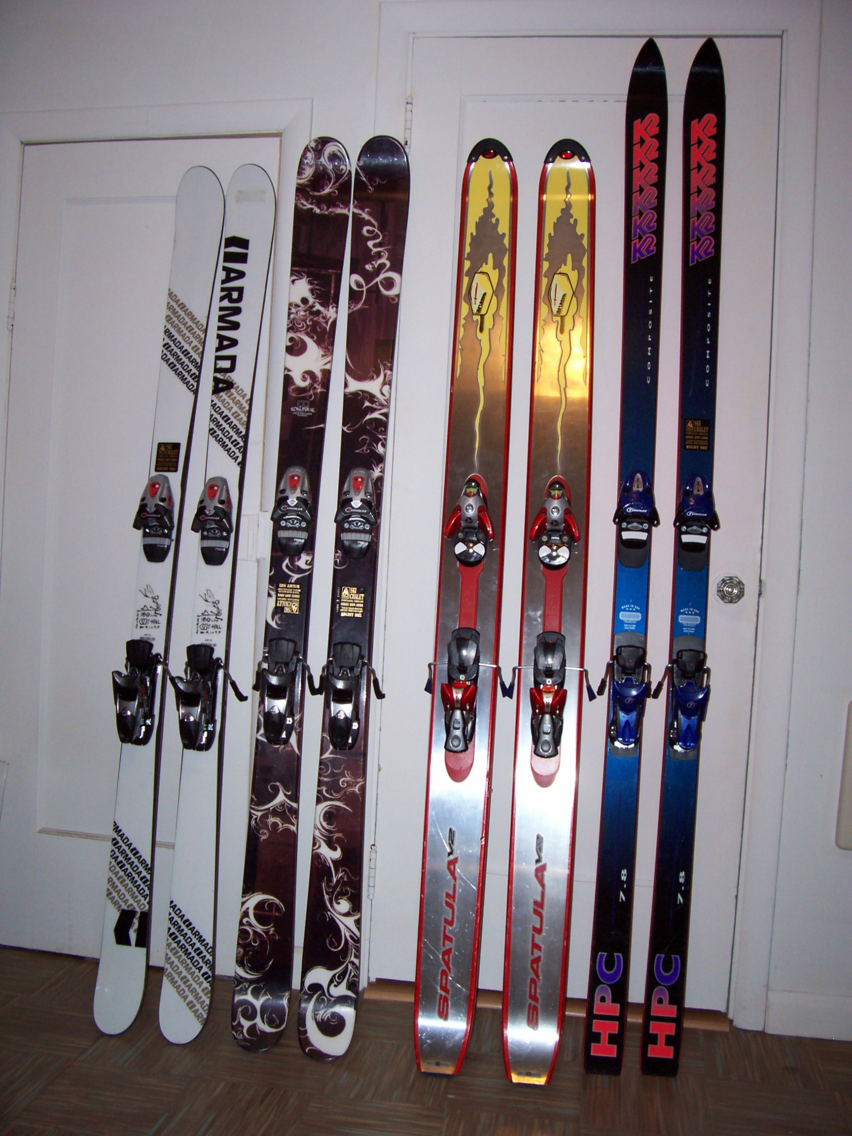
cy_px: 568
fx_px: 1116
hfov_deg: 41.8
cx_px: 426
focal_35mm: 34
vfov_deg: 54.0
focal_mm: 5.6
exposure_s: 1/64
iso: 80
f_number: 2.7
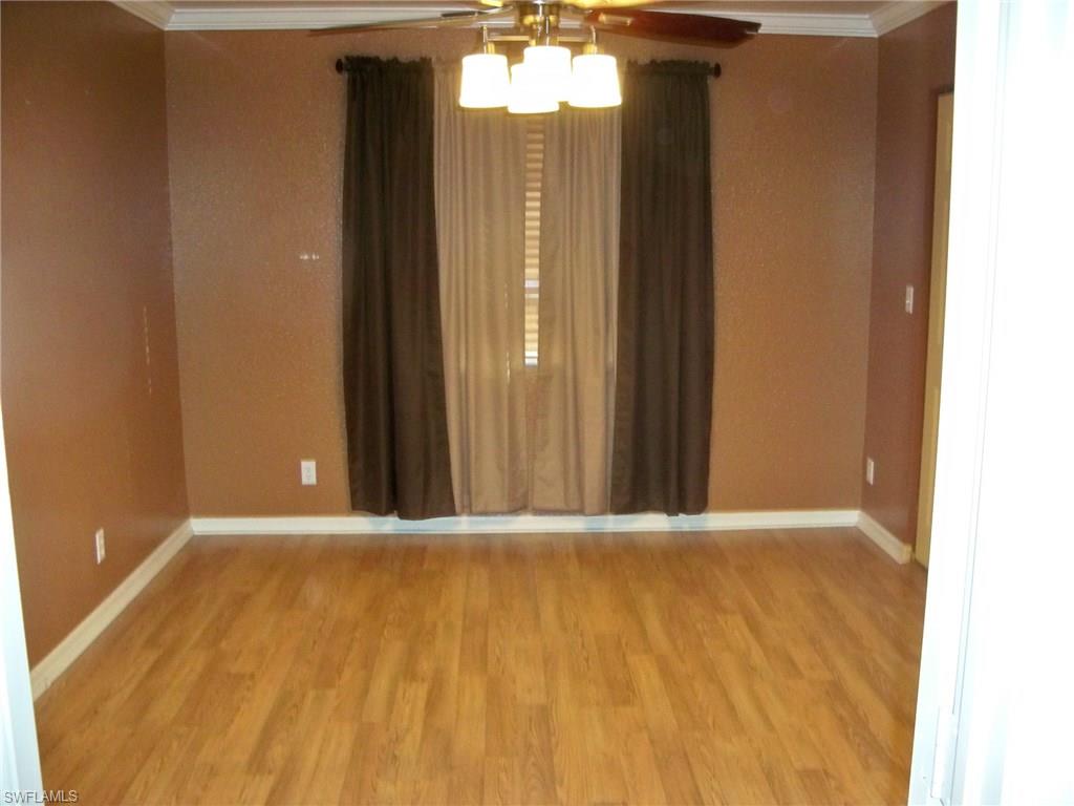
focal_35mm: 35
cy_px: 403
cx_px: 537
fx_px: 1086
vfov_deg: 40.7
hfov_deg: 52.6
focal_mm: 6.2
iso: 400
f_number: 3.5
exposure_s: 1/30
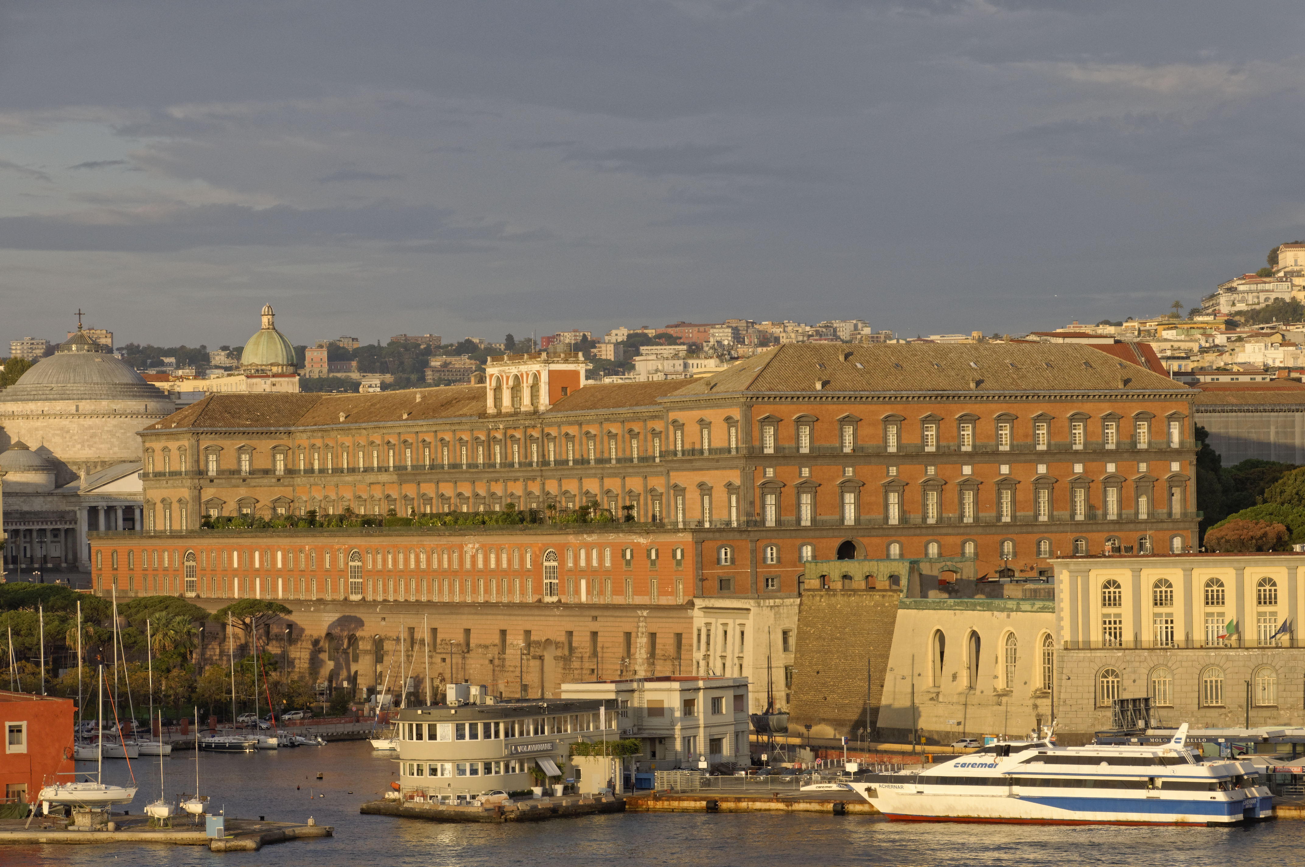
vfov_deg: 10.6
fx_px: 4671
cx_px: 652
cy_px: 434
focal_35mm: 129
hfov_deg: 15.9
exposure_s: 1/250
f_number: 8
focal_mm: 86
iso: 200
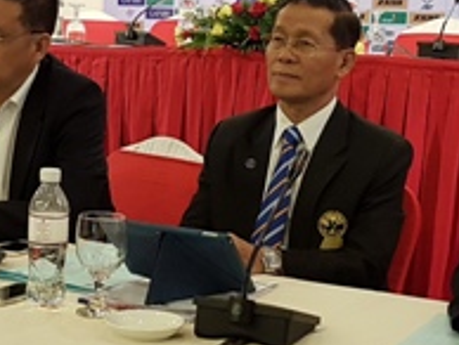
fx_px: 1075
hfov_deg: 24.1
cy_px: 180
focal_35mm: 81
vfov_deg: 18.2
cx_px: 195
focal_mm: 4.2
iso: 160
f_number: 1.7
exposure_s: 1/50
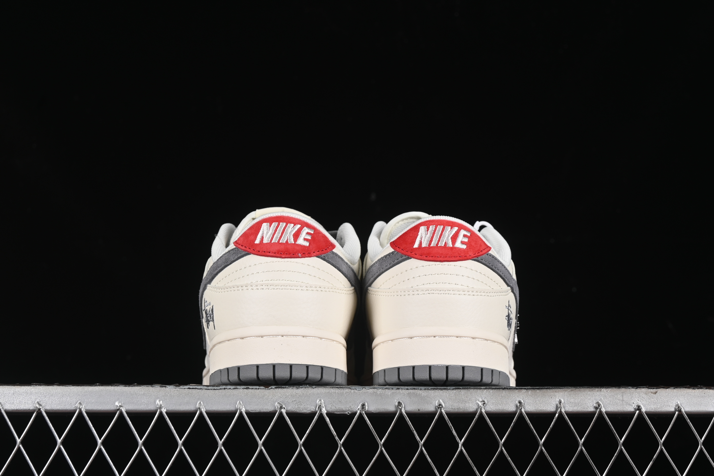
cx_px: 357
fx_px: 1487
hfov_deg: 27.0
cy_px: 238
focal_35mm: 75
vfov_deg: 18.2
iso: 160
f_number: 8
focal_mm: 50
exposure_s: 1/80
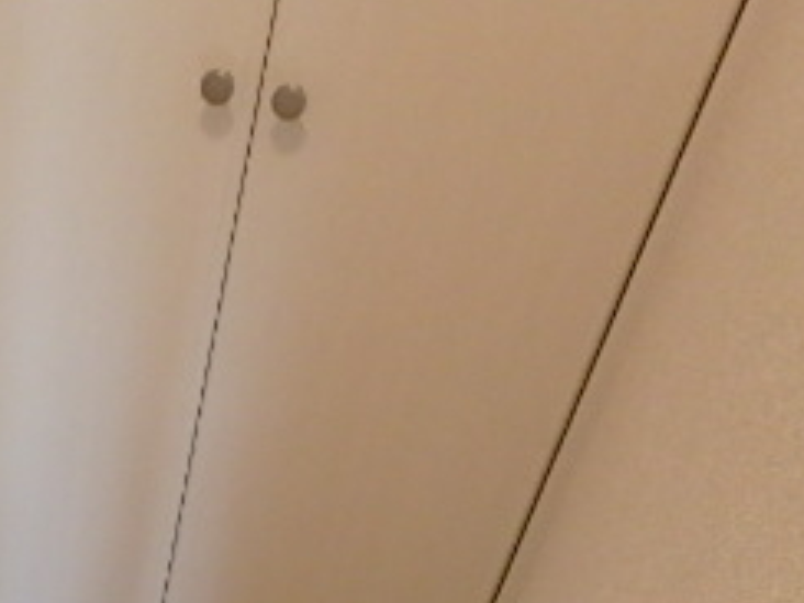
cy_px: 715
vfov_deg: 24.2
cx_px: -56
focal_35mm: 55
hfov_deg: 31.4
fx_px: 1277
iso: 640
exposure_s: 1/30
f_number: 3.5
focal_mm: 3.7
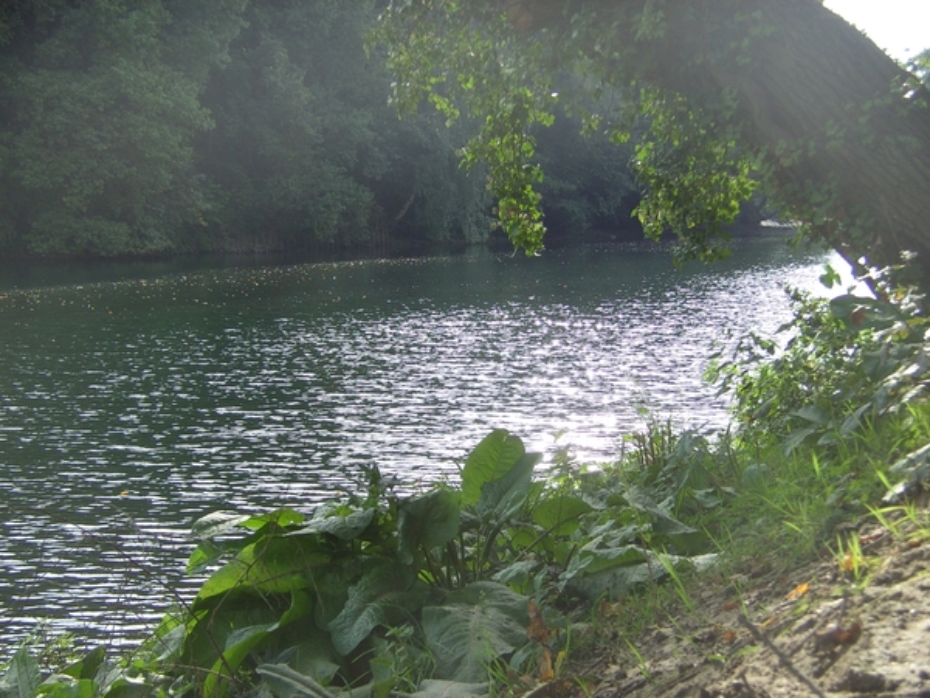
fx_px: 2015
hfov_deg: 26.0
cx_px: 465
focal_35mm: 75
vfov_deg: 19.6
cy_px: 349
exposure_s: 1/250
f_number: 3.5
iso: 64
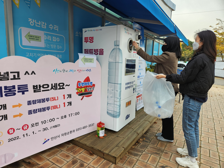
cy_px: 84
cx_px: 112
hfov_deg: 73.9
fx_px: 149
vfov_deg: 58.9
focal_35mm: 23
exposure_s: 1/180
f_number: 1.8
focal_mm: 5.4
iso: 20
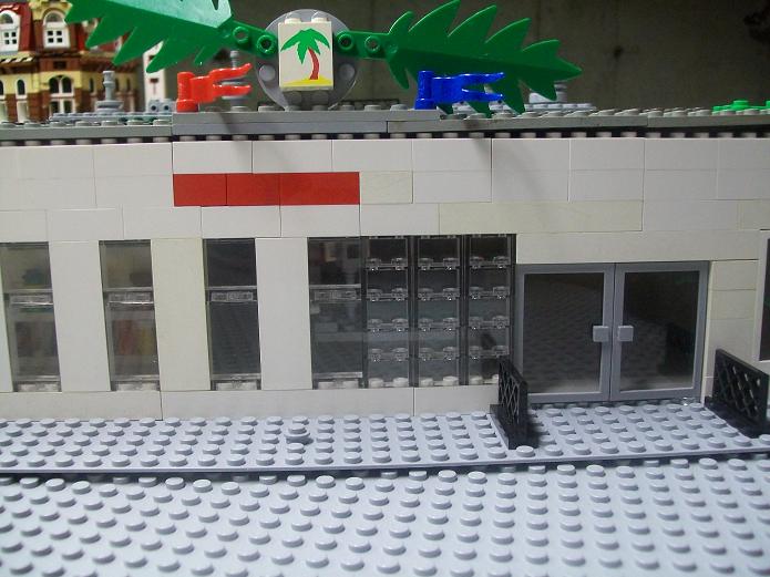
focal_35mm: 36
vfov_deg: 39.6
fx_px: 801
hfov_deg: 51.4
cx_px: 385
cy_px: 288
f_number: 2.7
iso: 160
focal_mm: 6
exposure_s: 1/30
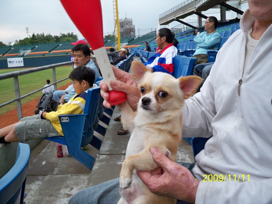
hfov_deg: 52.6
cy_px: 102
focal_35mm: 35
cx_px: 136
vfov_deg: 40.7
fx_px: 275
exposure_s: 1/125
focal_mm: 6.3
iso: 80
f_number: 3.1
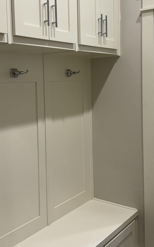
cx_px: 65
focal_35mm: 44
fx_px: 295
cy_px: 93
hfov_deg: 29.2
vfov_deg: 44.9
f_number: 1.78
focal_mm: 6.76
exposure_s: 1/120
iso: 125
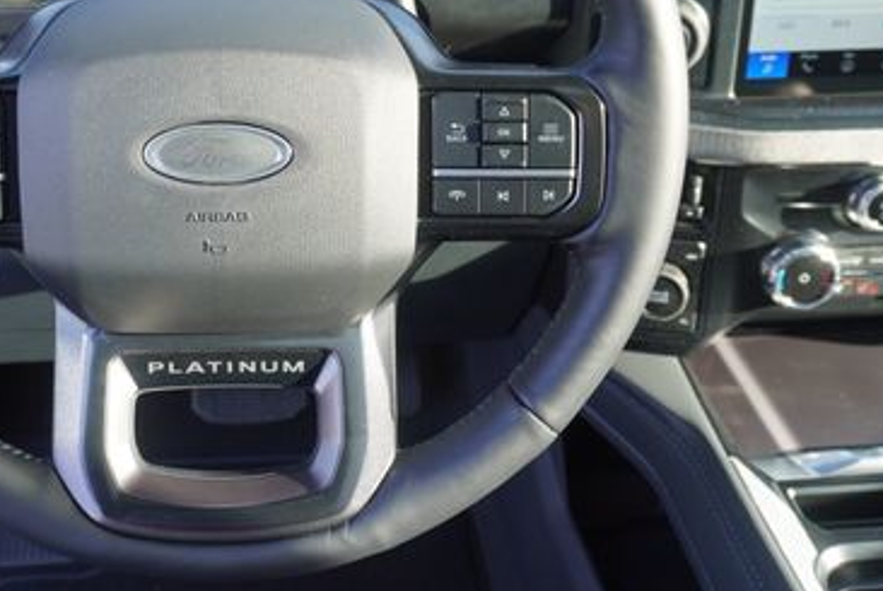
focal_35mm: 42
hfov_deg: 45.7
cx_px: 299
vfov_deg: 31.3
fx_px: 1031
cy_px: 130
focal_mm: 16
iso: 100
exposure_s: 1/80
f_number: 4.5
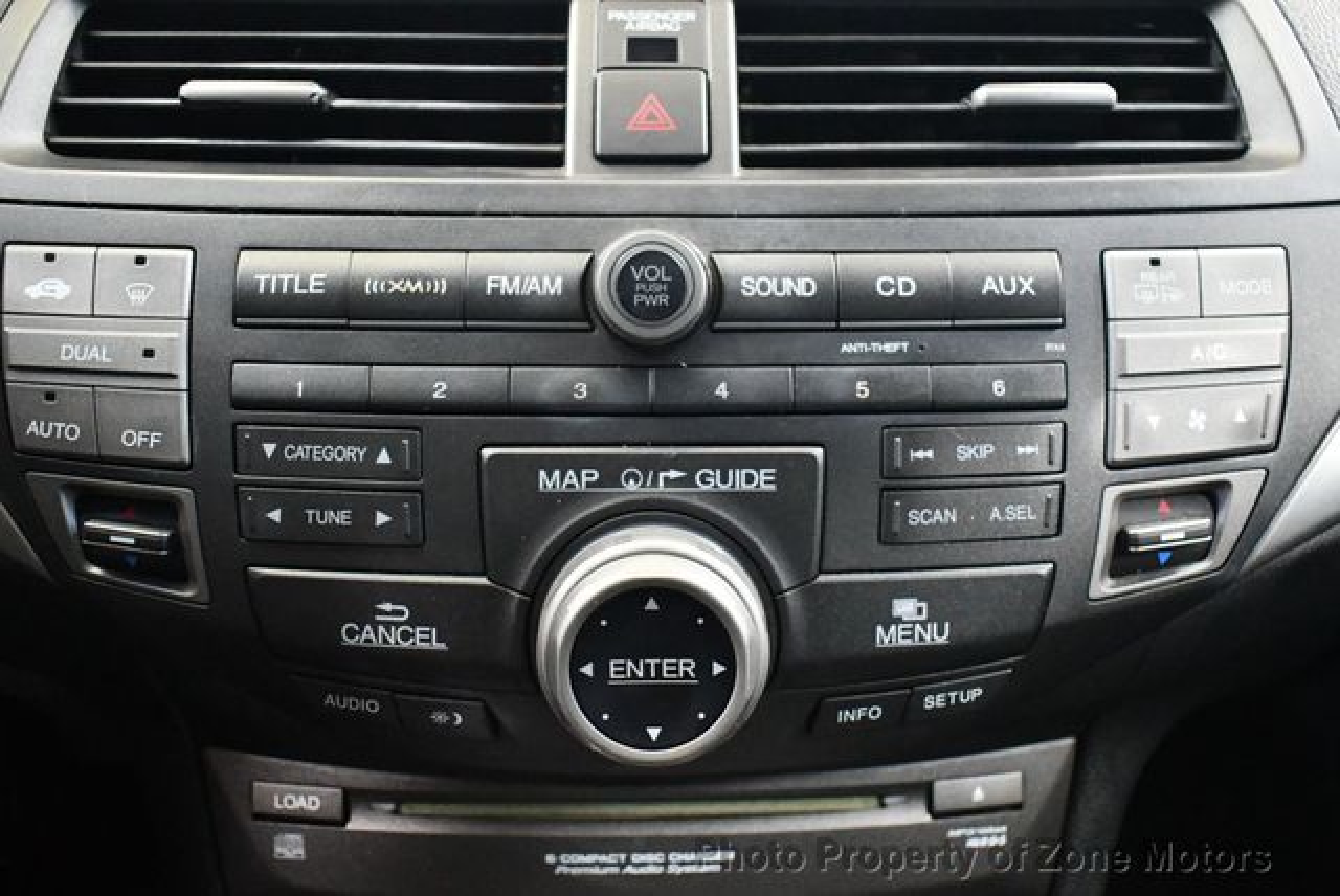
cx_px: 670
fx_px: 1341
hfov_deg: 53.1
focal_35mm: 36
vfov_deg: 36.9
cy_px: 448
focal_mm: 18
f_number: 3.5
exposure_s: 1/60
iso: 6400
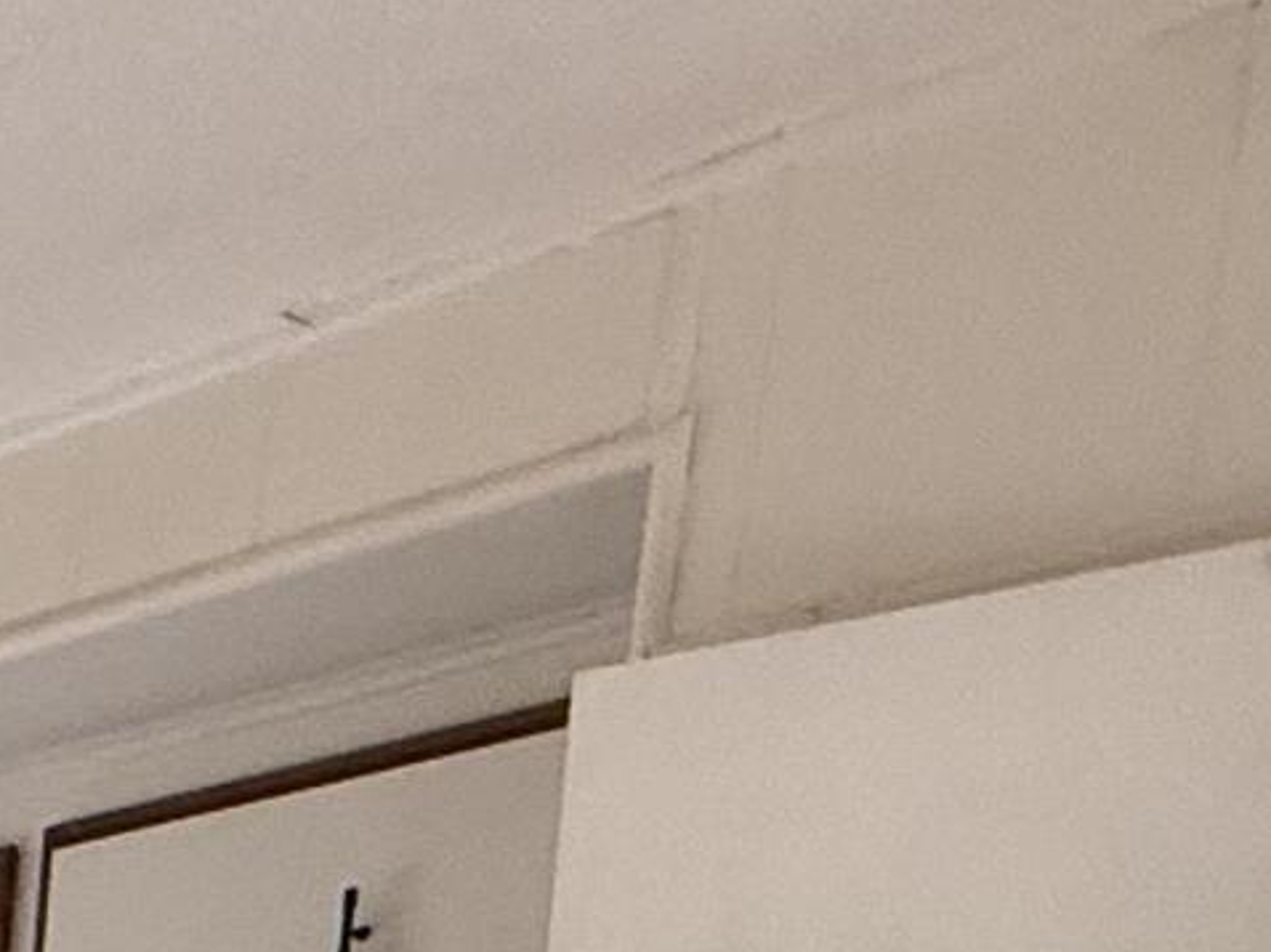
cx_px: -1556
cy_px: 2127
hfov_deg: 15.3
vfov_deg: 13.2
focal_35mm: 90
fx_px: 3303
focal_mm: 2.22
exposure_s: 1/99
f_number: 2.2
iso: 320
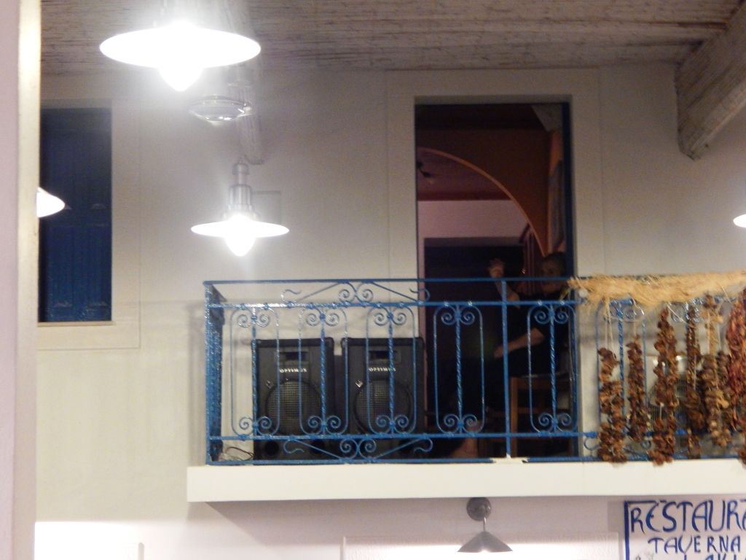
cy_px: 280
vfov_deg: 17.4
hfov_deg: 23.0
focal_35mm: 85
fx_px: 1832
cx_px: 373
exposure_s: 1/3
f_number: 4.3
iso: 200
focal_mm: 15.3
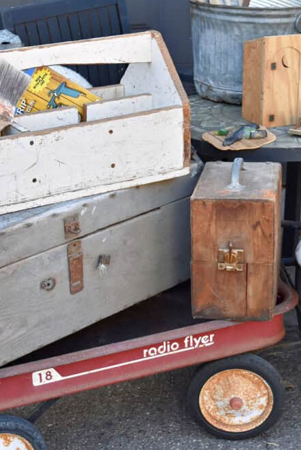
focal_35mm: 72
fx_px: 899
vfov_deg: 28.1
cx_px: 97
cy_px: 232
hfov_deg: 18.9
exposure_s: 1/160
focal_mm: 31
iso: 400
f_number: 6.3
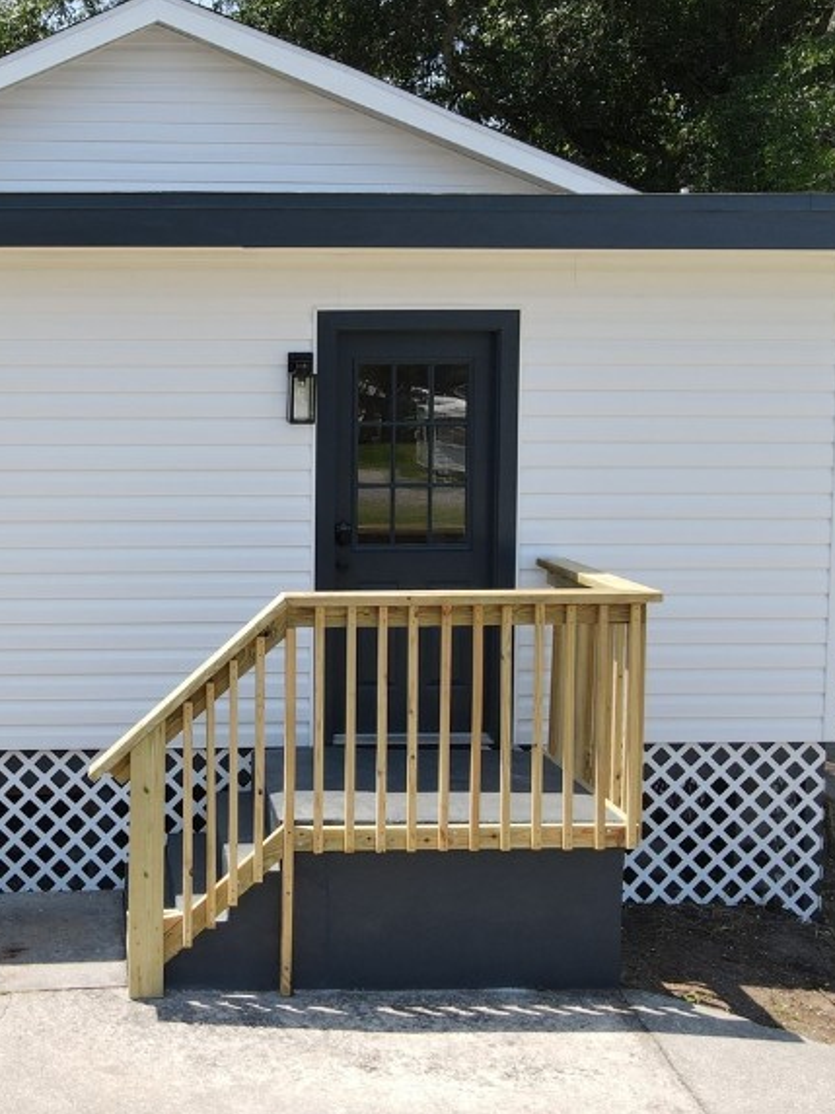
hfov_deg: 32.7
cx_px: 177
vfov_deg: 43.8
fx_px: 1383
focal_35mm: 43
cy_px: 491
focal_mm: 4.5
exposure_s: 1/400
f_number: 2.8
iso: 100
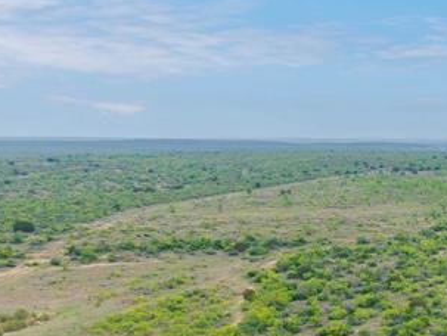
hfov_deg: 20.8
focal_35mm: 81
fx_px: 1047
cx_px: 654
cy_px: 371
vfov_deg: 17.6
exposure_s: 1/2000
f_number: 1.8
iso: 180
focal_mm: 8.67
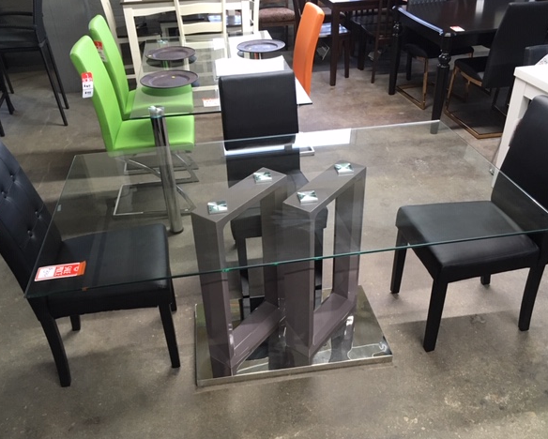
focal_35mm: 31
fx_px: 503
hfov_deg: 57.1
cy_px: 221
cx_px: 273
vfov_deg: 47.2
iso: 160
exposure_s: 1/30
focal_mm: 4.15
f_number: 2.2
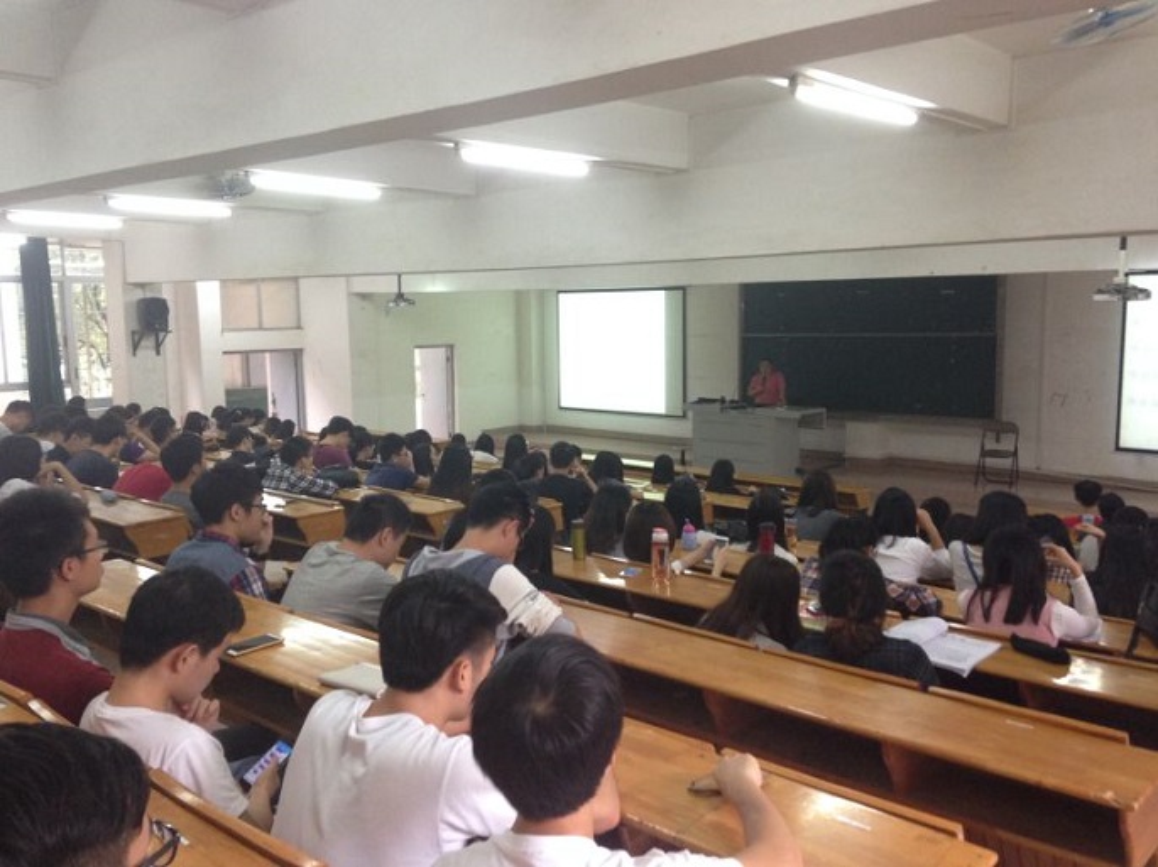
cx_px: 579
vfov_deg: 42.9
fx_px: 1103
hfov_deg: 55.4
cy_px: 434
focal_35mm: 33
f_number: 2.4
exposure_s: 1/20
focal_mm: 4.12
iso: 200
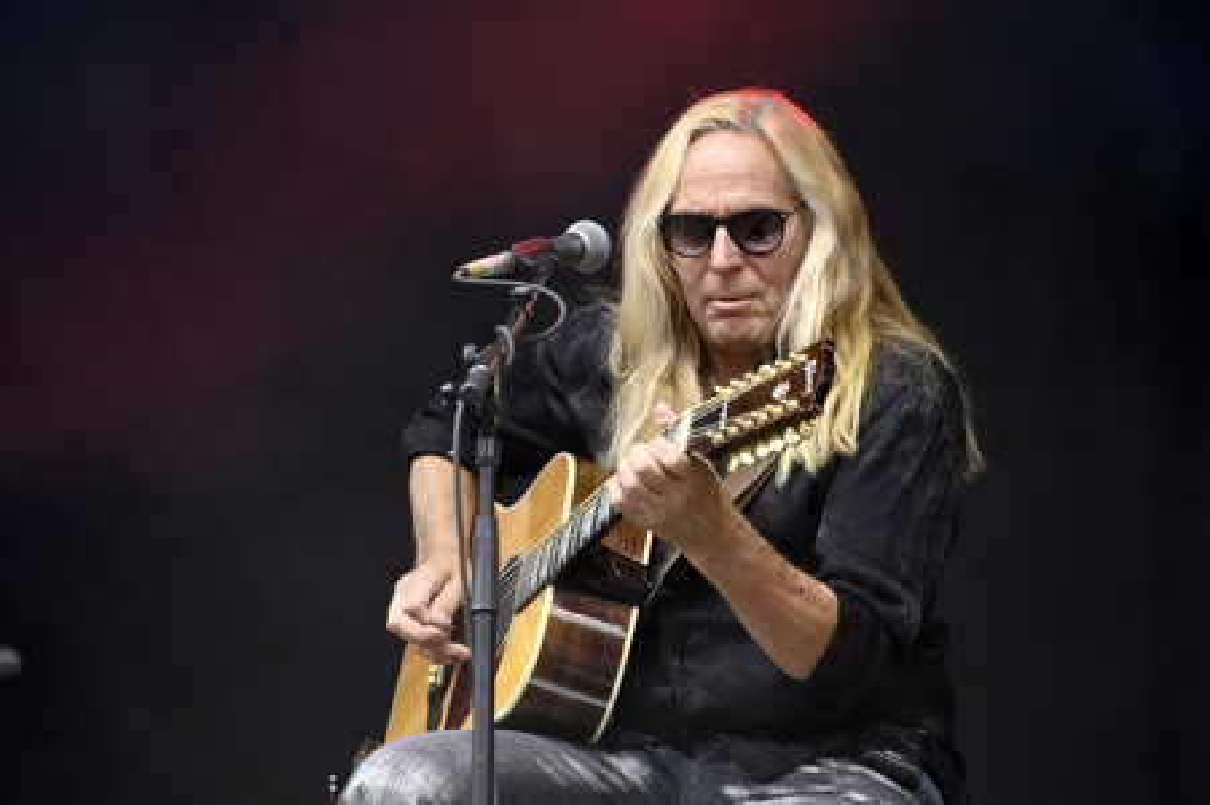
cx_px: 605
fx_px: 10076
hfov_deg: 6.9
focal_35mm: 300
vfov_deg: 4.6
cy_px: 402
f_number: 6.3
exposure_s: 1/250
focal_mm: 300
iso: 500
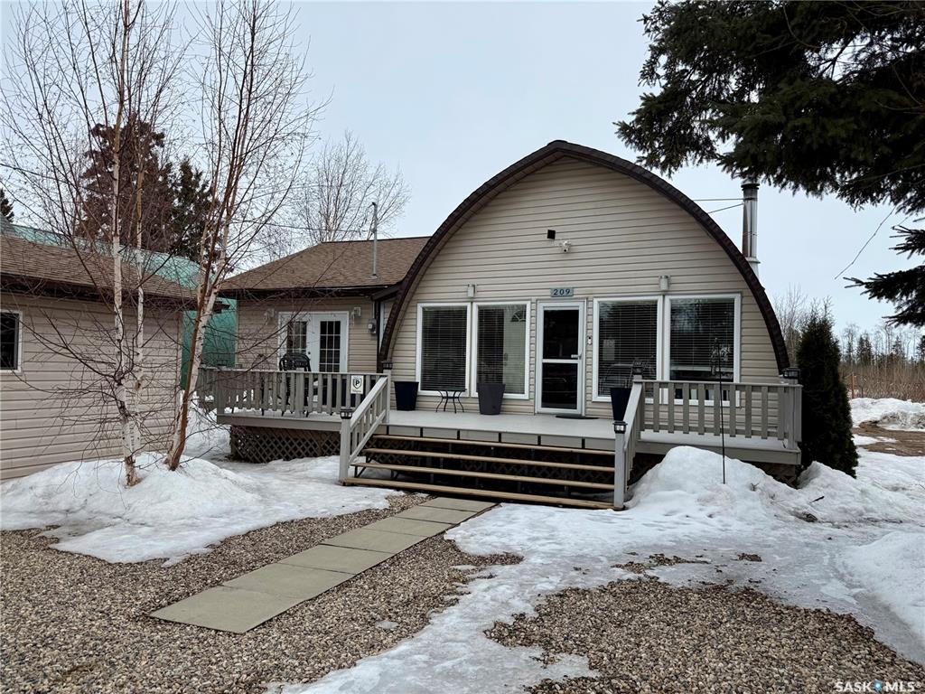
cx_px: 462
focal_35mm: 24
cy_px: 347
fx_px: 641
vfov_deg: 56.8
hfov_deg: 71.6
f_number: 1.78
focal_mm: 6.76
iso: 80
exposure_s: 1/8130
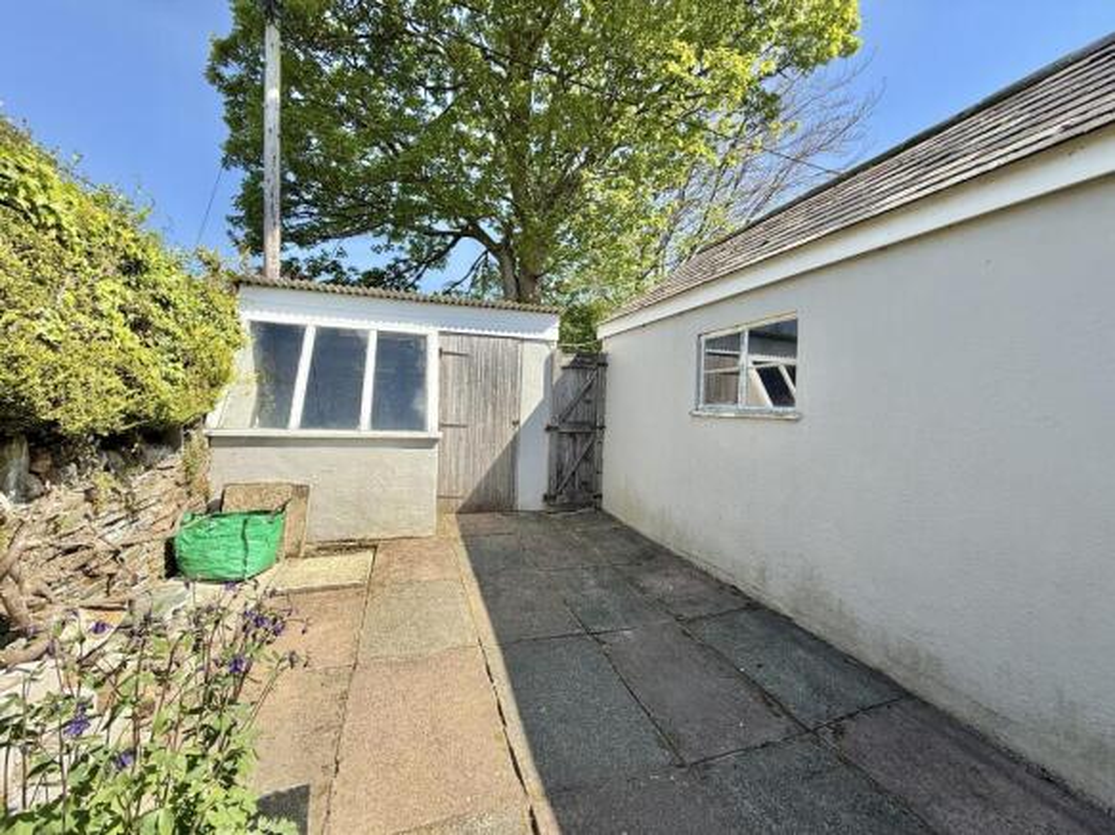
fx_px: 451
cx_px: 558
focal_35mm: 14
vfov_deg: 85.7
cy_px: 418
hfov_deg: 102.1
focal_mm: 2.22
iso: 50
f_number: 2.2
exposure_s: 1/1145
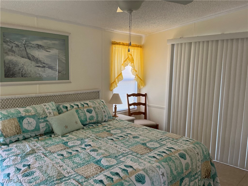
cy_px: 93
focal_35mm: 28
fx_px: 201
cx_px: 124
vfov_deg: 49.7
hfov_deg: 63.4
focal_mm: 3
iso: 80
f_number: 1.8
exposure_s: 1/60
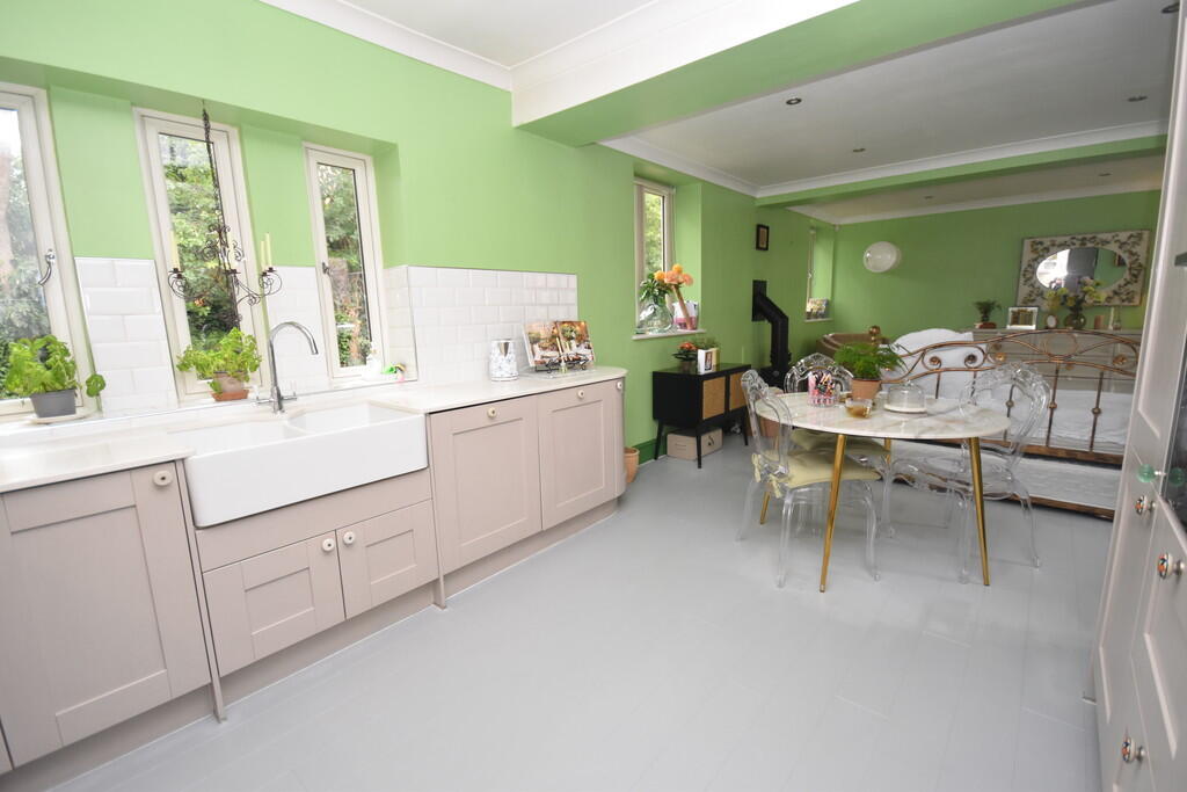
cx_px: 594
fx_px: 495
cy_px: 396
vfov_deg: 77.3
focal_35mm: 15
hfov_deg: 100.4
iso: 800
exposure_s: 1/160
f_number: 4
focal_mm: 10
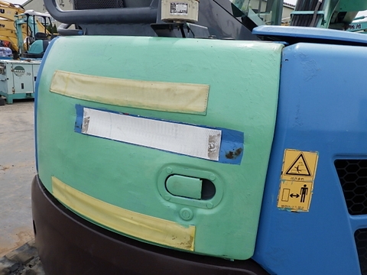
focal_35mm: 28
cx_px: 184
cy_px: 138
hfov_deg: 63.4
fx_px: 297
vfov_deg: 49.7
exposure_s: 1/1500
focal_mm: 5
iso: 250
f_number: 4.2
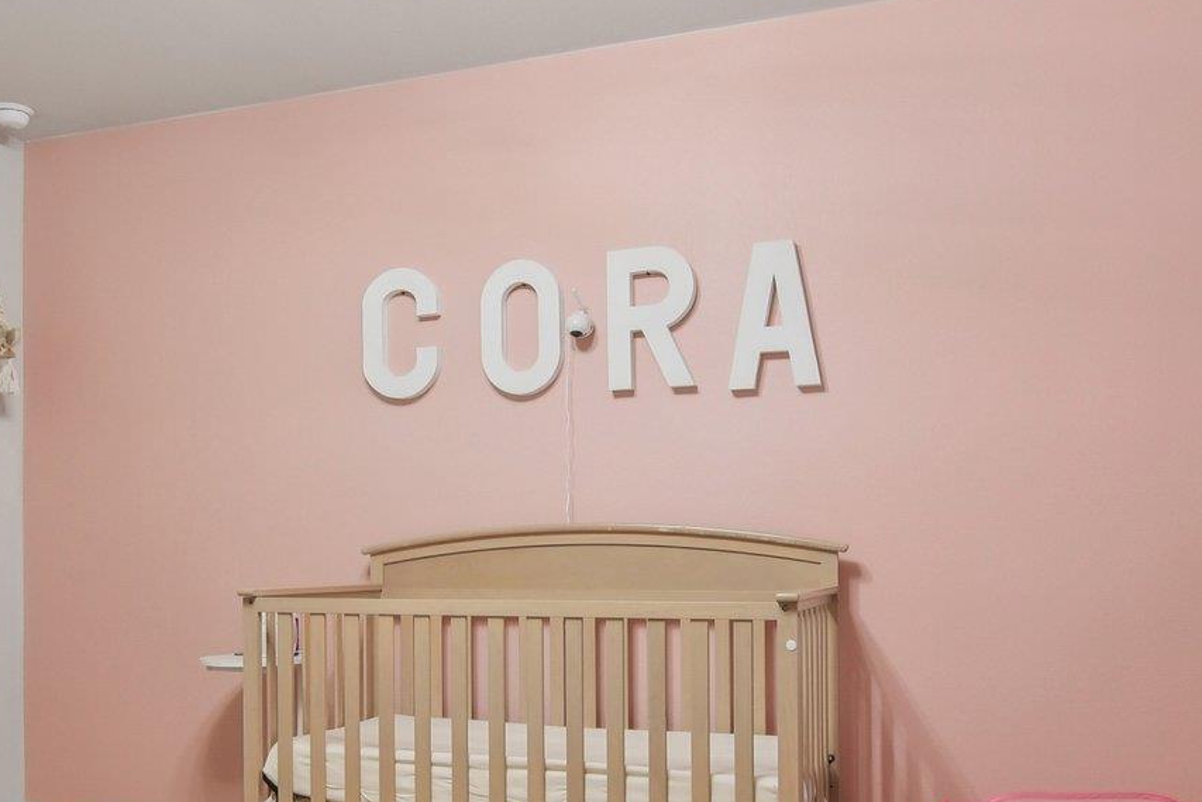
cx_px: 481
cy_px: 491
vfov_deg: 36.7
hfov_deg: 52.8
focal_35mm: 36
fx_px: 1202
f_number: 8
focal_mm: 10
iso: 400
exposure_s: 1/8
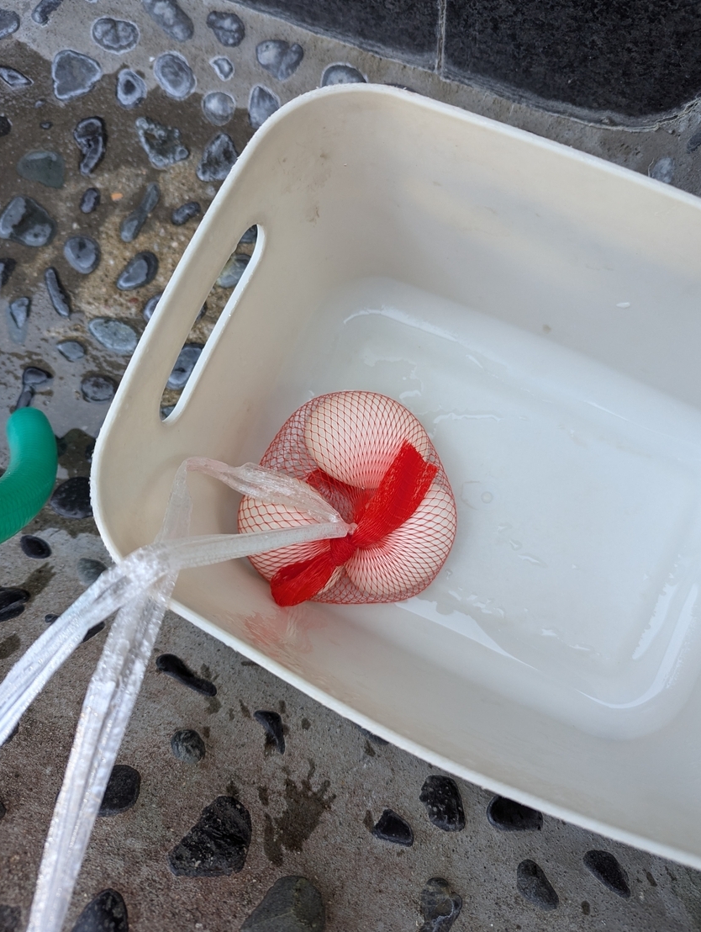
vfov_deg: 67.2
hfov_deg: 53.2
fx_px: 700
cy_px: 464
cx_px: 357
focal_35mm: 26
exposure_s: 1/128
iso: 144
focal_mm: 6.81
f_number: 1.85
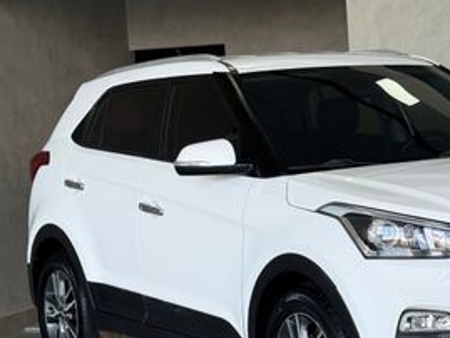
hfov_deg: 22.9
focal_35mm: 84
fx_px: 1092
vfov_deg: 17.5
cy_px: 244
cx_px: 373
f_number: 1.78
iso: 64
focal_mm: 6.76
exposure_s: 1/256
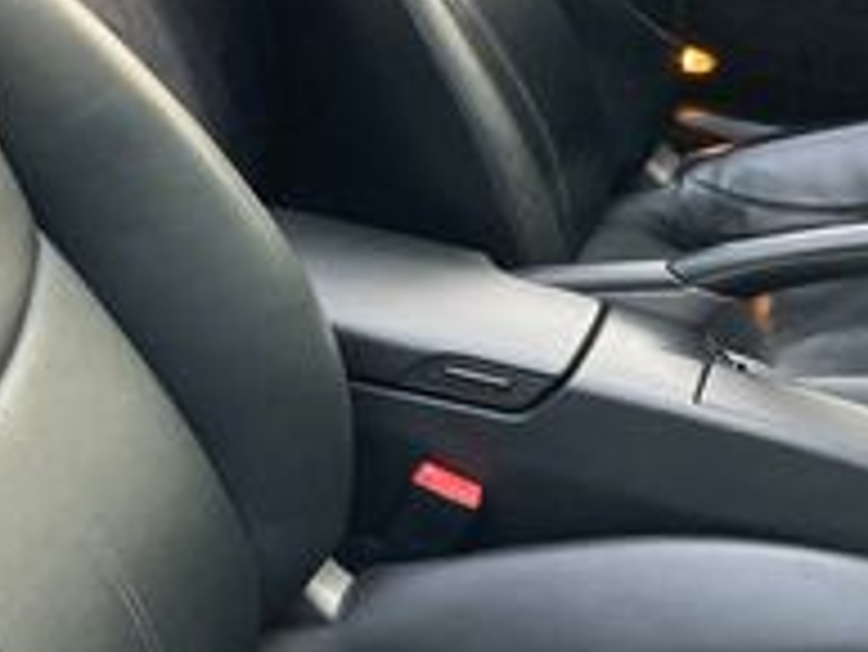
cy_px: 261
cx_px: 193
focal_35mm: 93
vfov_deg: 15.9
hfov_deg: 20.9
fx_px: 2333
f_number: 1.8
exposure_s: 1/117
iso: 80
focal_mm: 3.99
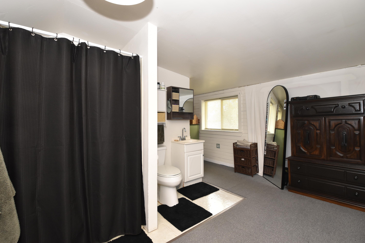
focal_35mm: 15
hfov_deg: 100.4
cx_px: 182
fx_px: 152
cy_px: 122
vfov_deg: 77.3
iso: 800
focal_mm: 10
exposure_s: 1/60
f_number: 7.1
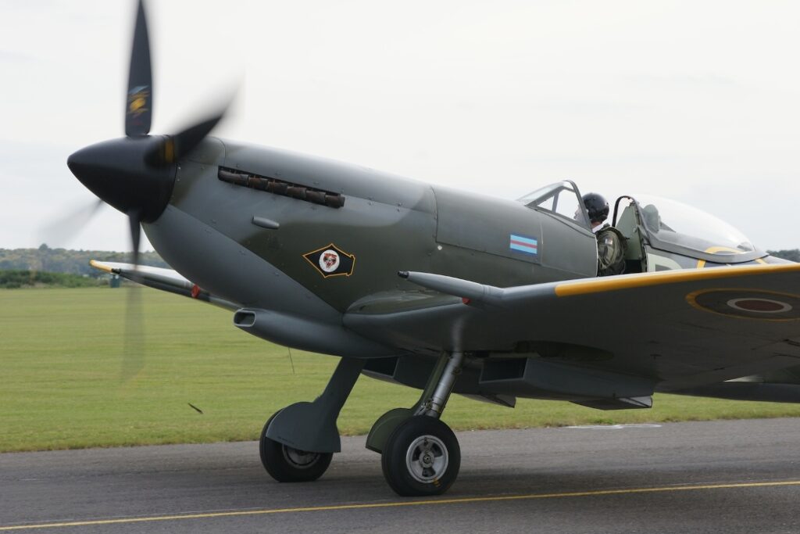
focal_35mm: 135
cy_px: 267
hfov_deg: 15.2
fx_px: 3000
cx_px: 400
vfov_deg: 10.2
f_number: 8
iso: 250
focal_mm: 90
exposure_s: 1/160
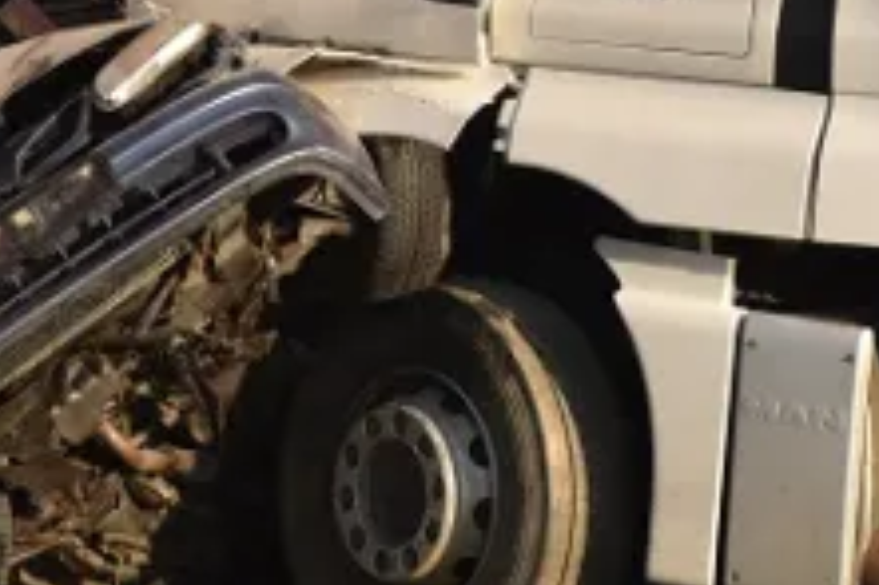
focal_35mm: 412
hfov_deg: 5.0
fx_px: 10052
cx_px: 616
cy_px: -151
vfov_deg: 3.3
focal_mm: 120
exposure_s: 1/1250
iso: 1250
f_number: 9
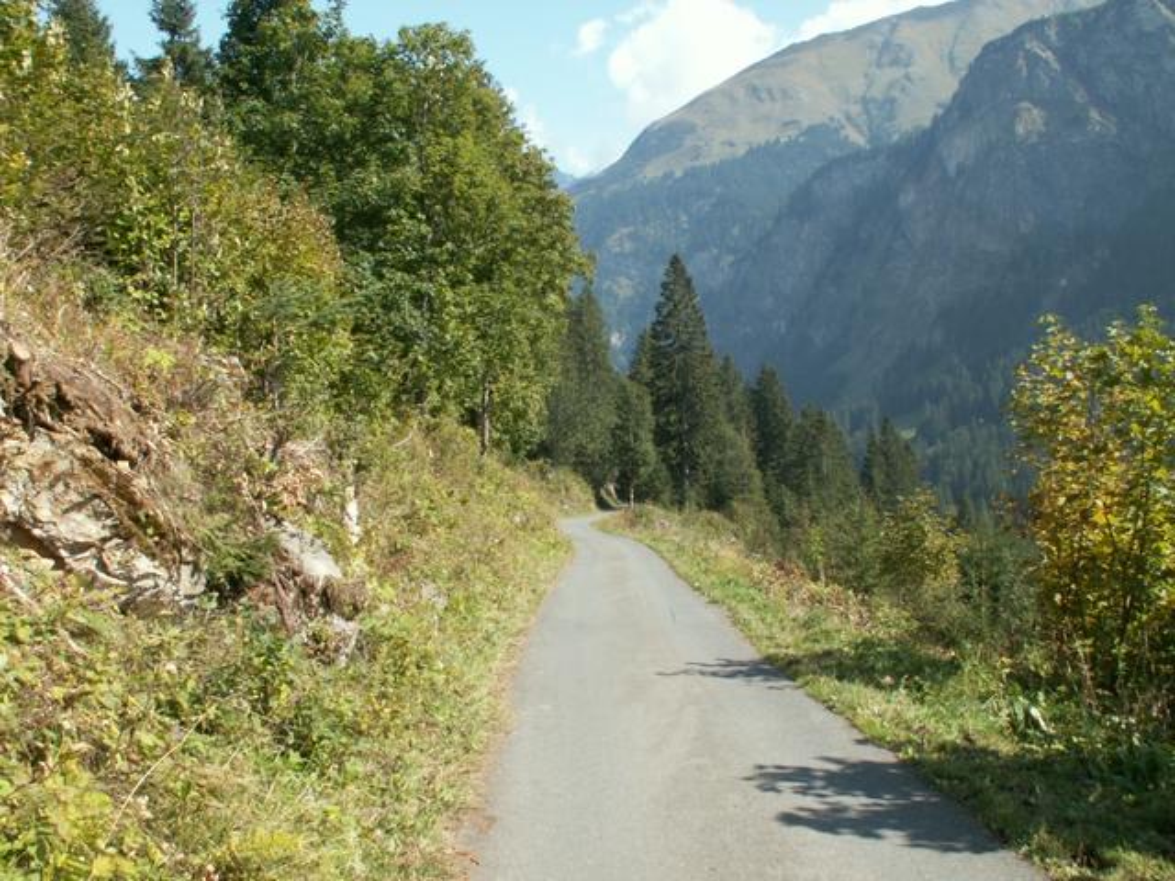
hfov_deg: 52.6
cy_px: 440
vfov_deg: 40.7
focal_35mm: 35
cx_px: 588
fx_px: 1188
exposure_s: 1/125
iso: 50
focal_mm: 5.86
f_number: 5.6
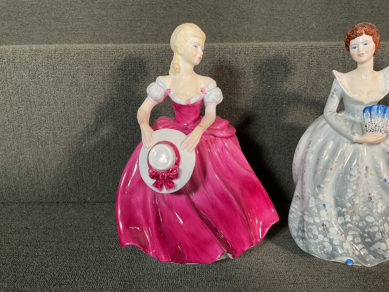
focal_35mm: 29
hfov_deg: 61.7
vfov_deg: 48.2
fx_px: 326
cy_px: 146
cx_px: 194
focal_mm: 3
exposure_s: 1/60
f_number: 1.8
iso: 40
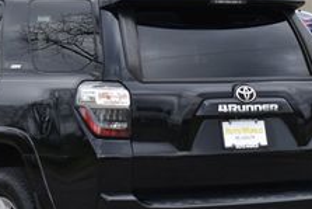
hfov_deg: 10.4
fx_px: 1717
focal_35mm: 198
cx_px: 139
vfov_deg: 6.9
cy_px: 85
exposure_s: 1/250
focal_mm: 46
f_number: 6.3
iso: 200
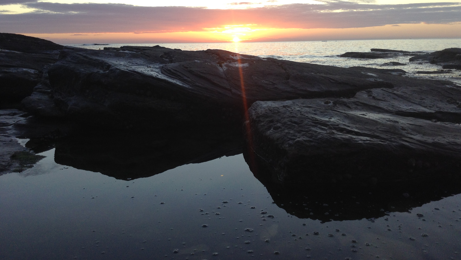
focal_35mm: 36
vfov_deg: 32.7
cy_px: 106
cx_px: 231
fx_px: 440
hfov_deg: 55.3
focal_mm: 3.3
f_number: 2.4
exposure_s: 1/120
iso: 40
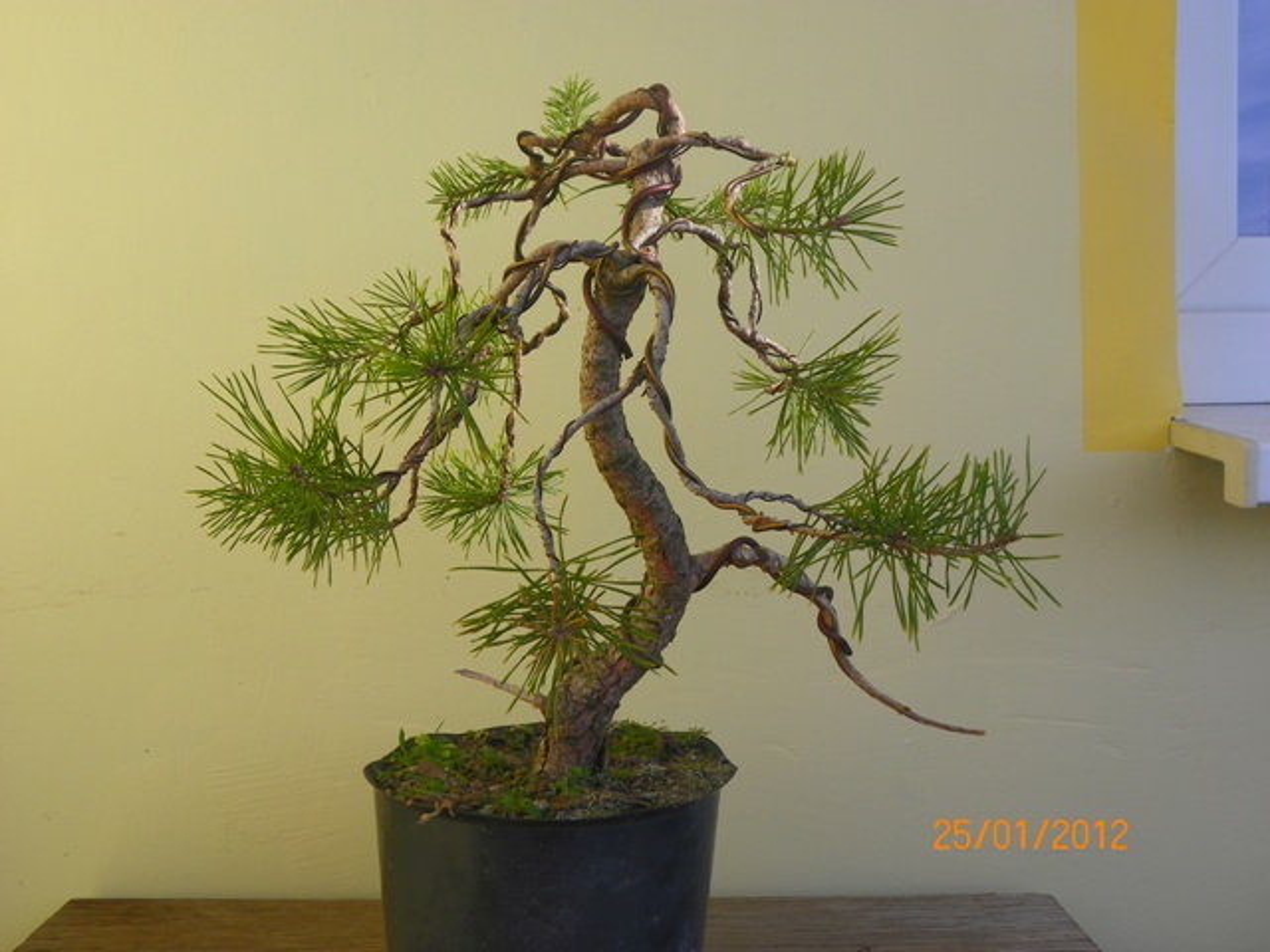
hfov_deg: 52.6
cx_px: 635
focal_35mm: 35
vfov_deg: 40.7
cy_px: 476
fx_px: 1284
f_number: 4.5
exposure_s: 1/250
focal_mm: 6.2
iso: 64
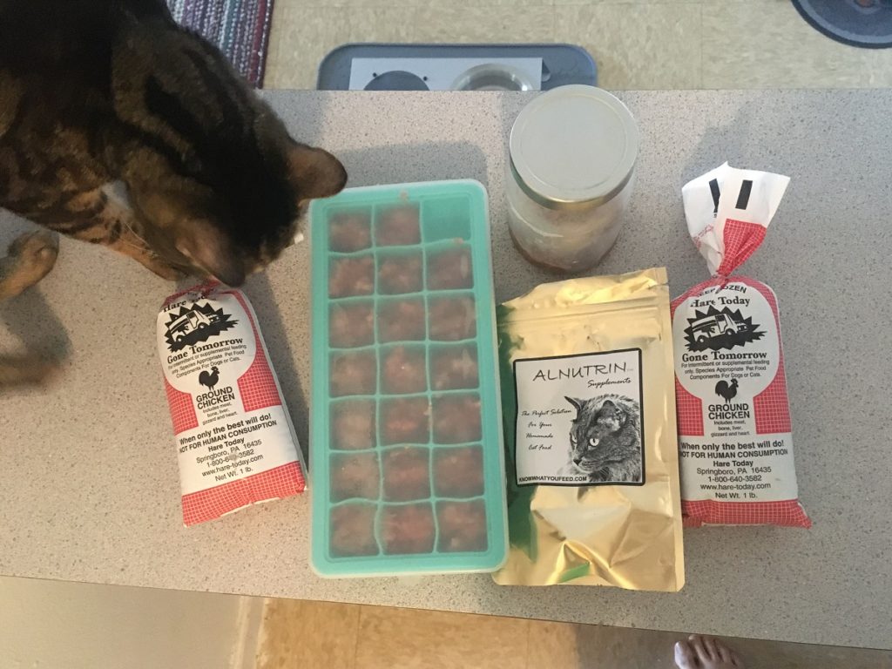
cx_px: 446
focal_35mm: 29
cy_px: 334
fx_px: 747
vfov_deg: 48.2
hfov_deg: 61.7
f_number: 2.2
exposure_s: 1/15
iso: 320
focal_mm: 4.15
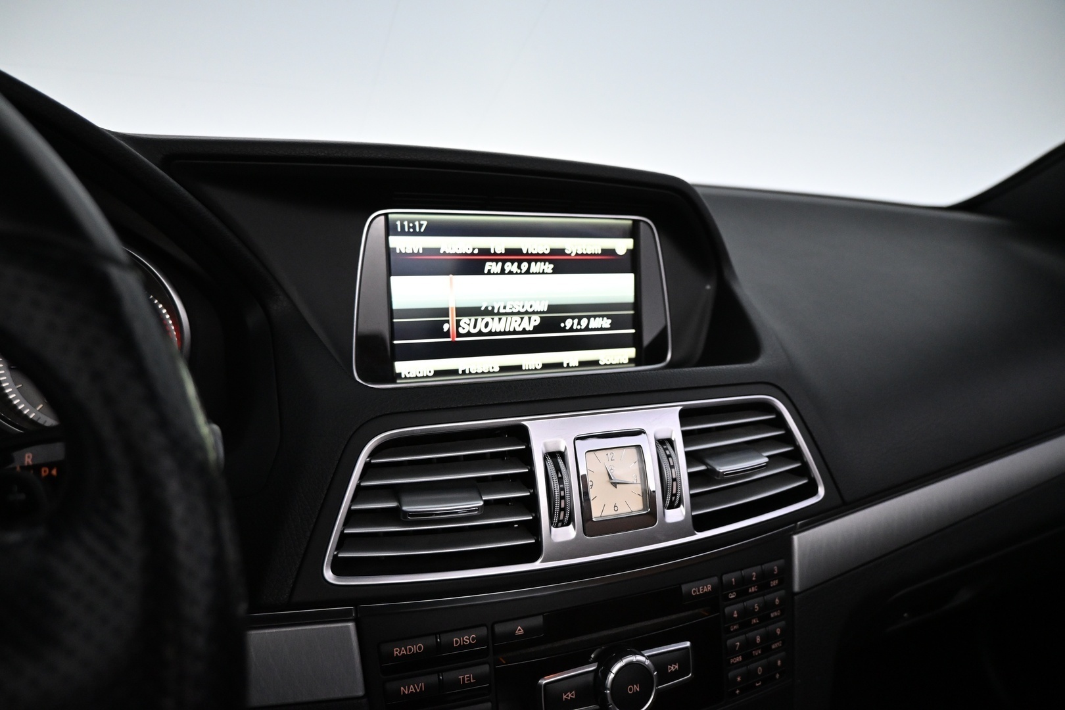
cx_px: 532
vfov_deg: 53.1
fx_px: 710
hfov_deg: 73.7
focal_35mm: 24
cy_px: 355
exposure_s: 1/125
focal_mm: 16
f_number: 3.5
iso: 2000
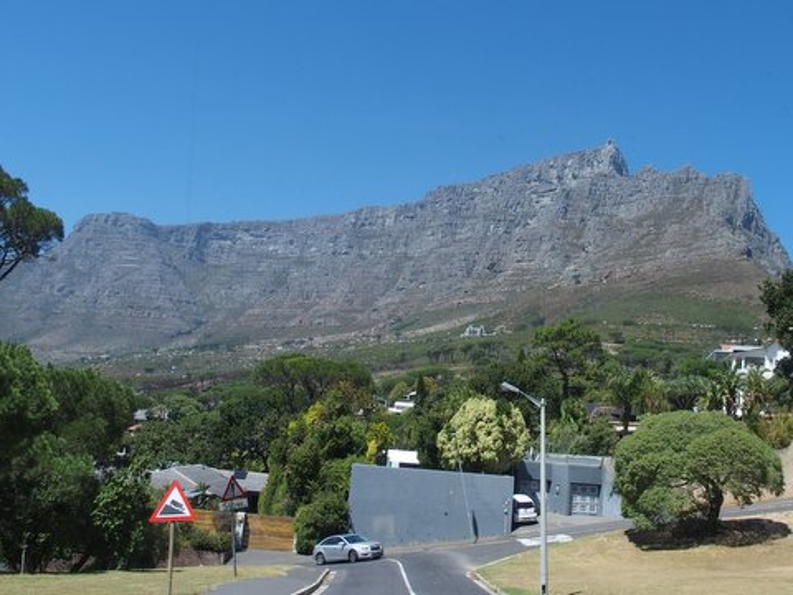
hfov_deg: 63.4
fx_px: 641
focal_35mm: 28
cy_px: 298
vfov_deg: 49.7
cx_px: 396
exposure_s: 1/640
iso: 100
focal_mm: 6
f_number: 3.5
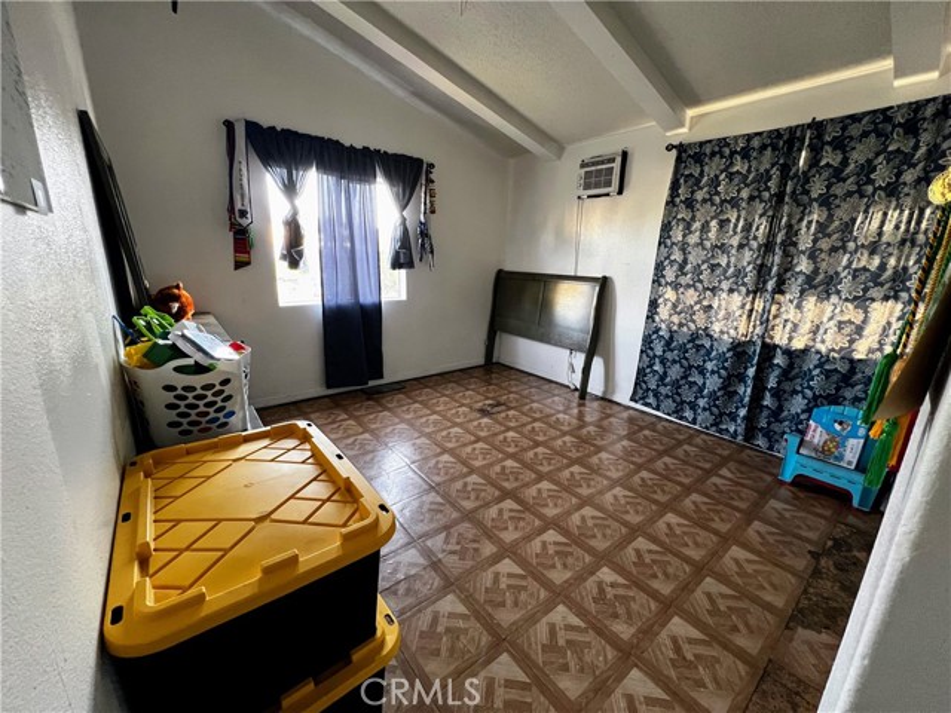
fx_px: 357
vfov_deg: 89.9
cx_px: 476
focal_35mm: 13
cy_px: 356
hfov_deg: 106.2
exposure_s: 1/60
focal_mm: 1.57
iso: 400
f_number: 1.8
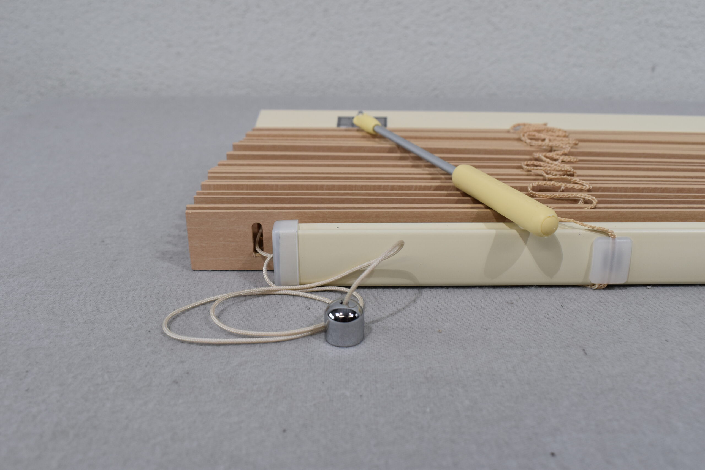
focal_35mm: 36
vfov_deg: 36.9
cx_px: 352
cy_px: 235
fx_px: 705
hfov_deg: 53.1
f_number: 8
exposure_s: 1/60
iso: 320
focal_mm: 24
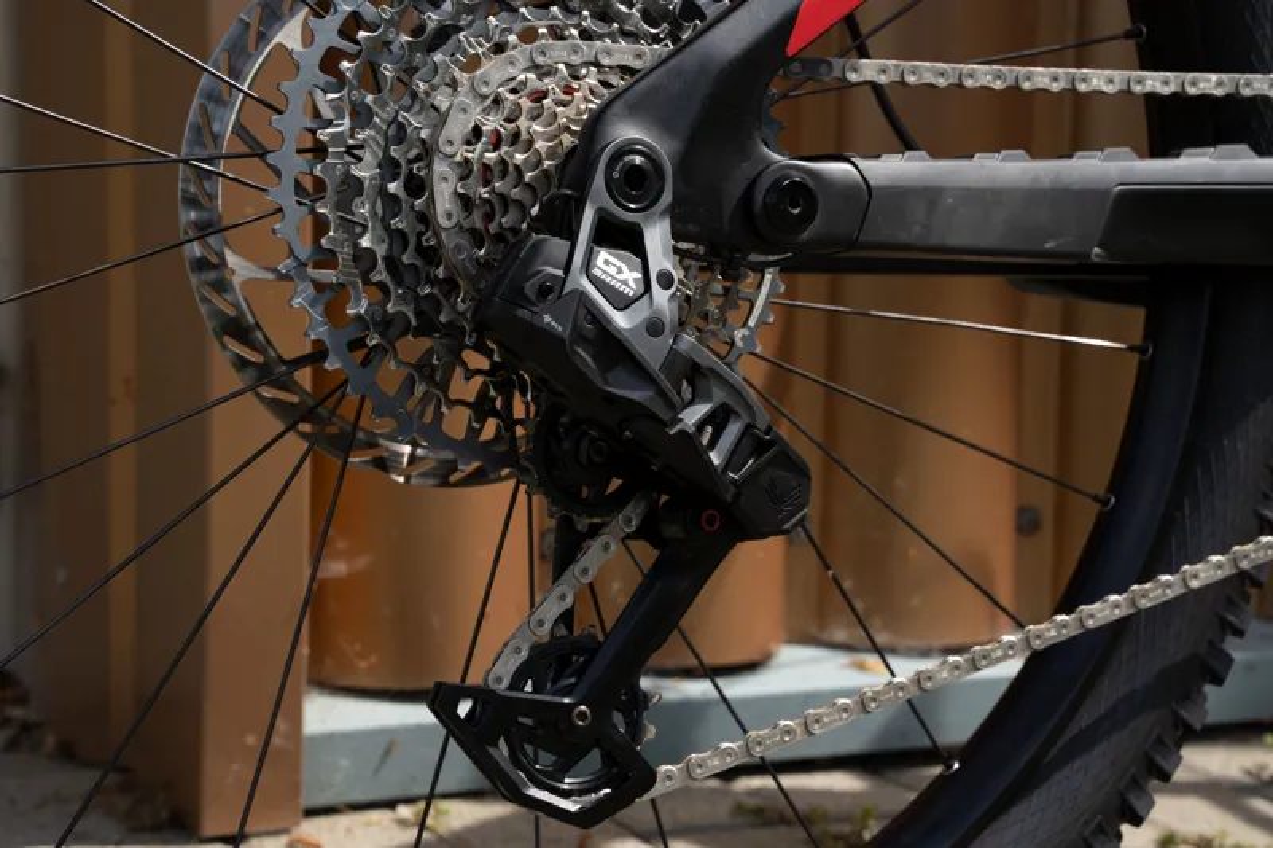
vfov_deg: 18.2
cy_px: 424
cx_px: 636
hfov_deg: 27.0
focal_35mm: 75
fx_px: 2651
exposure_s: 1/320
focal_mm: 75
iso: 320
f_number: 11
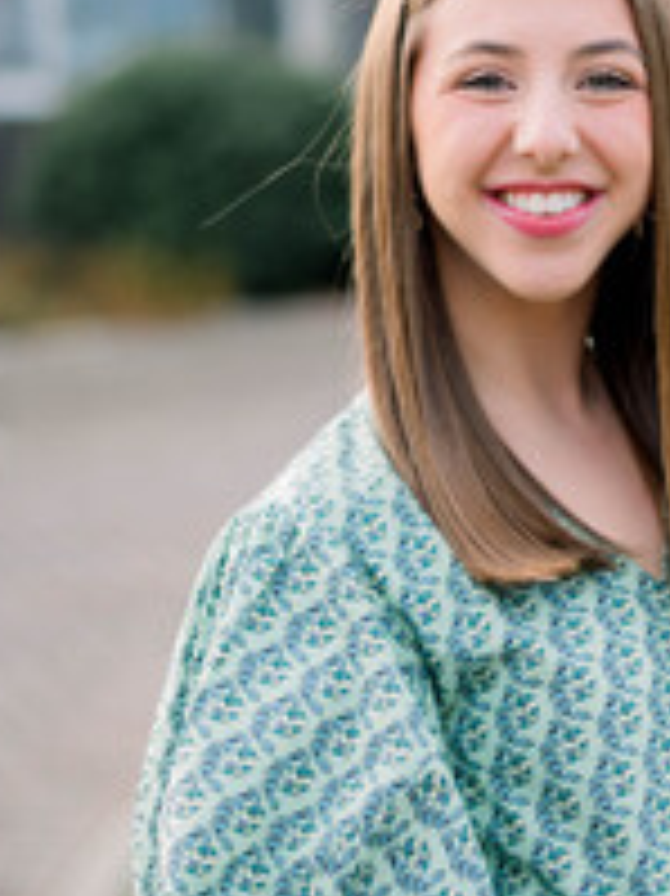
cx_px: 609
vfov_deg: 16.2
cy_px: 167
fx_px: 3126
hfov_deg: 12.1
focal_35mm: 121
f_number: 1.8
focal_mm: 50
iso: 125
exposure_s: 1/320
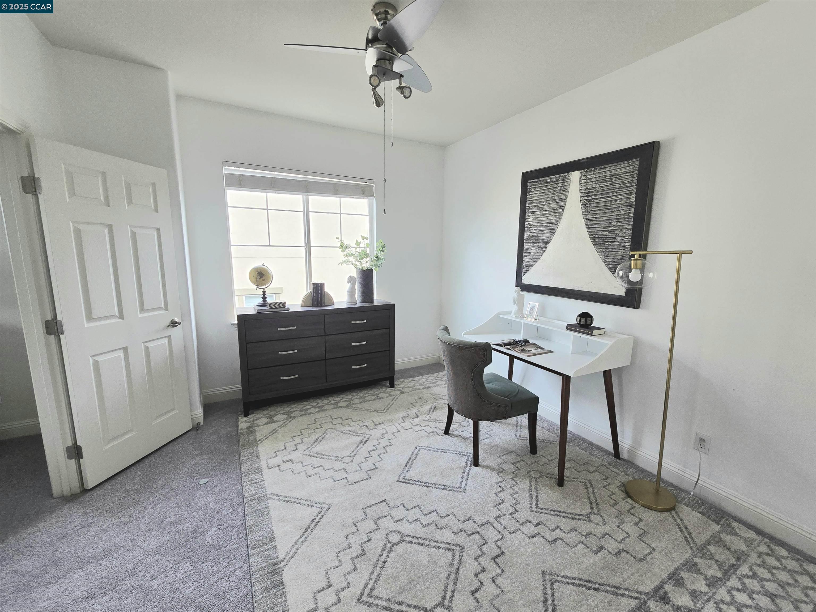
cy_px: 306
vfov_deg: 89.9
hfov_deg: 106.2
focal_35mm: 13
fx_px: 306
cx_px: 408
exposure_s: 1/120
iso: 64
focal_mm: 2.2
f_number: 2.2
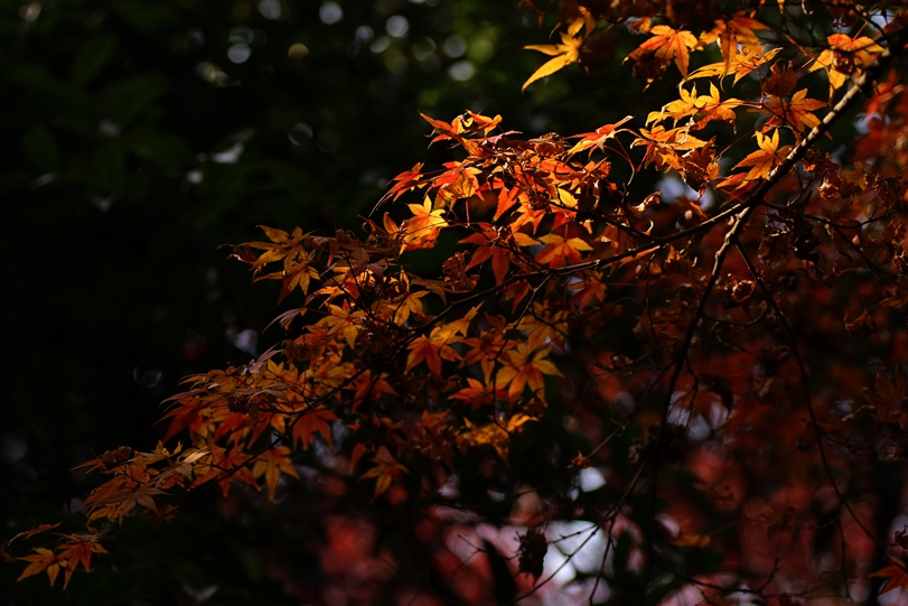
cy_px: 361
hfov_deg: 18.4
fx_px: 2800
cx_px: 356
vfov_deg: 12.3
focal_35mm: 111
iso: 64
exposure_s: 1/200
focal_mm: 90
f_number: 4
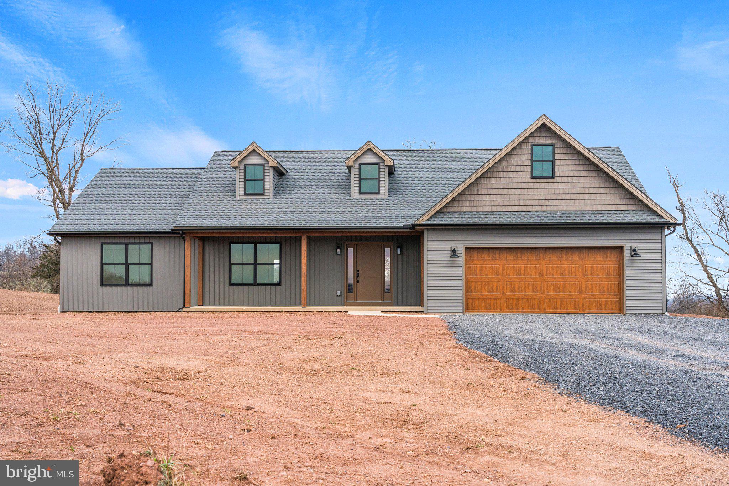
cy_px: 243
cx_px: 364
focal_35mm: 40
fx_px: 810
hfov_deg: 48.5
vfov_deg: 33.4
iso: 640
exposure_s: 1/800
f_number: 8
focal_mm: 40
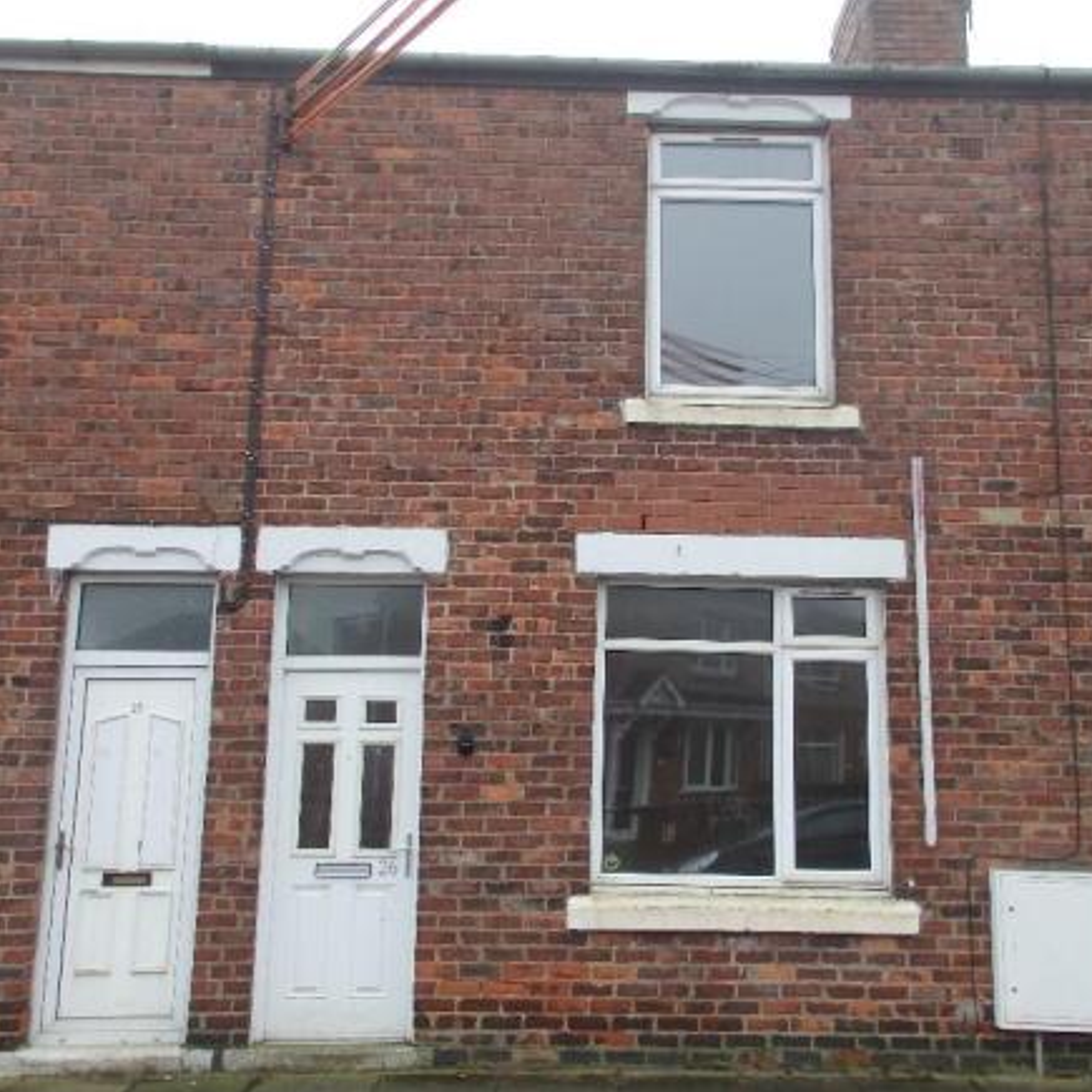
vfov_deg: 51.1
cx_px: 606
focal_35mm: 32
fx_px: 1142
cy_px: 546
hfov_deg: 51.0
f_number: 3.2
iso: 125
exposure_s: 1/160
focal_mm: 5
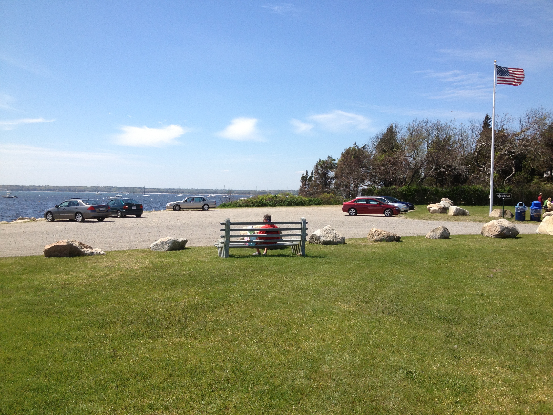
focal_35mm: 35
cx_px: 276
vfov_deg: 40.7
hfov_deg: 52.6
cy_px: 208
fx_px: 559
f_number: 2.4
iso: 64
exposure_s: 1/1672
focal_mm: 4.28
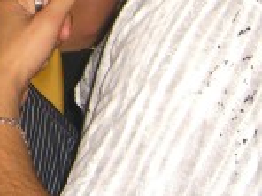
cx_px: -85
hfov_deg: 12.4
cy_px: -95
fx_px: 1166
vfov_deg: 9.4
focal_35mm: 154
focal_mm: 7.9
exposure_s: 1/60
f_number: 2.8
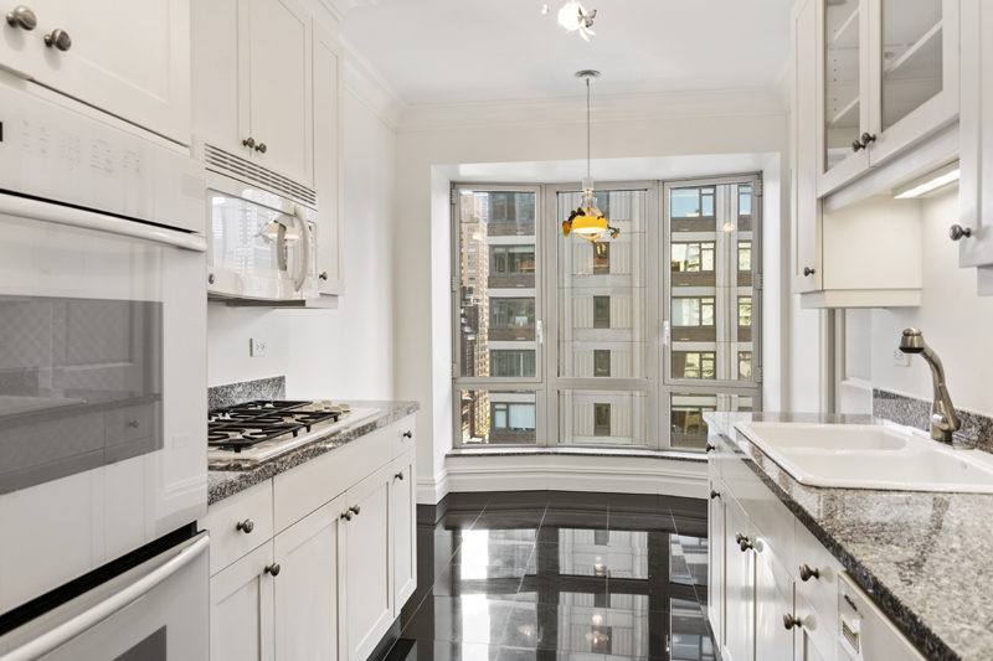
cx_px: 496
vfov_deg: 53.1
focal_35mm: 24
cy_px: 330
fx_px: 662
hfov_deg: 73.8
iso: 100
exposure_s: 1/13
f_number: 8
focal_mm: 16
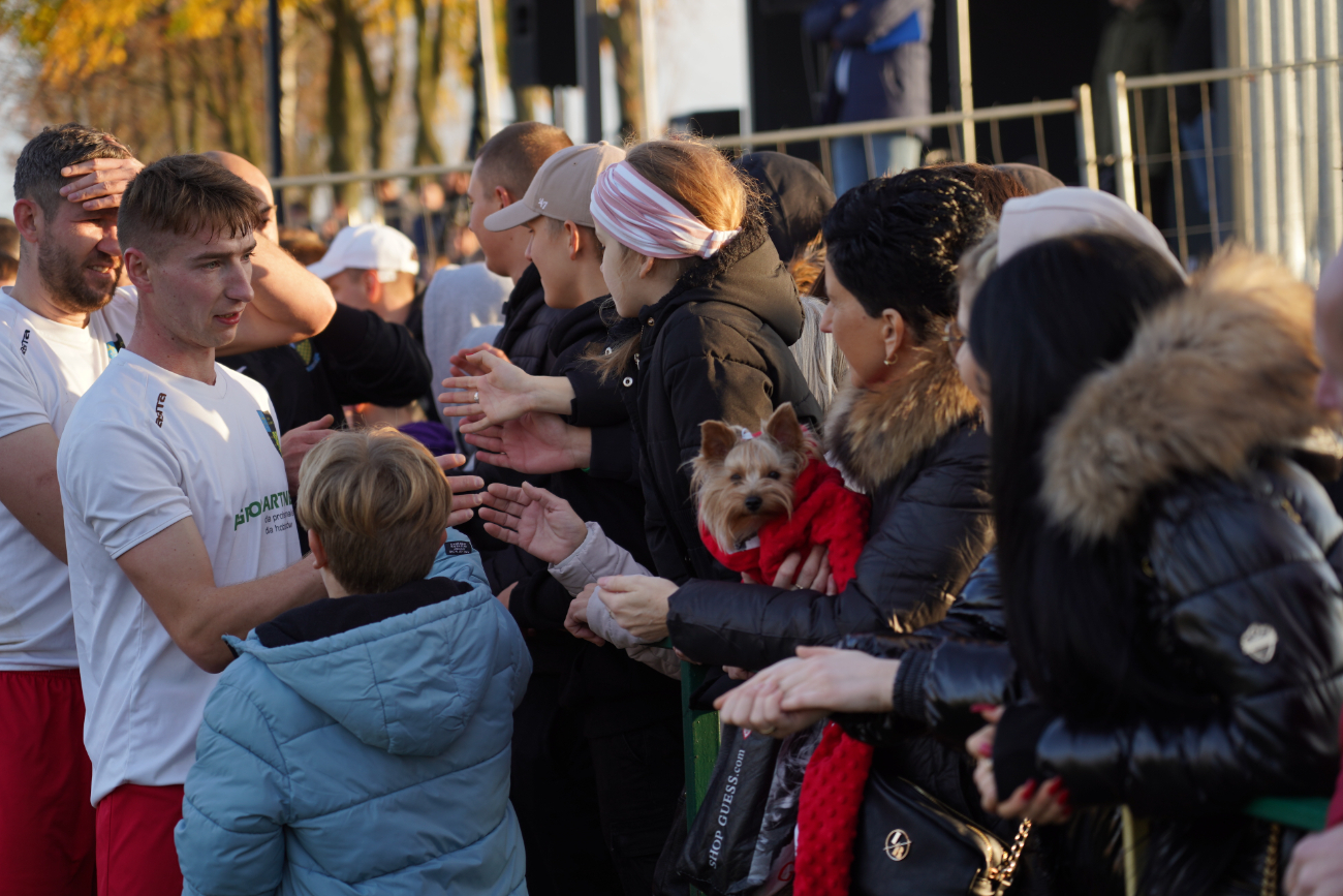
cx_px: 672
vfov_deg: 13.2
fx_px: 3880
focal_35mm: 104
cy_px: 448
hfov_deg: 19.6
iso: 100
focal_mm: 104
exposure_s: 1/200
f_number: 4
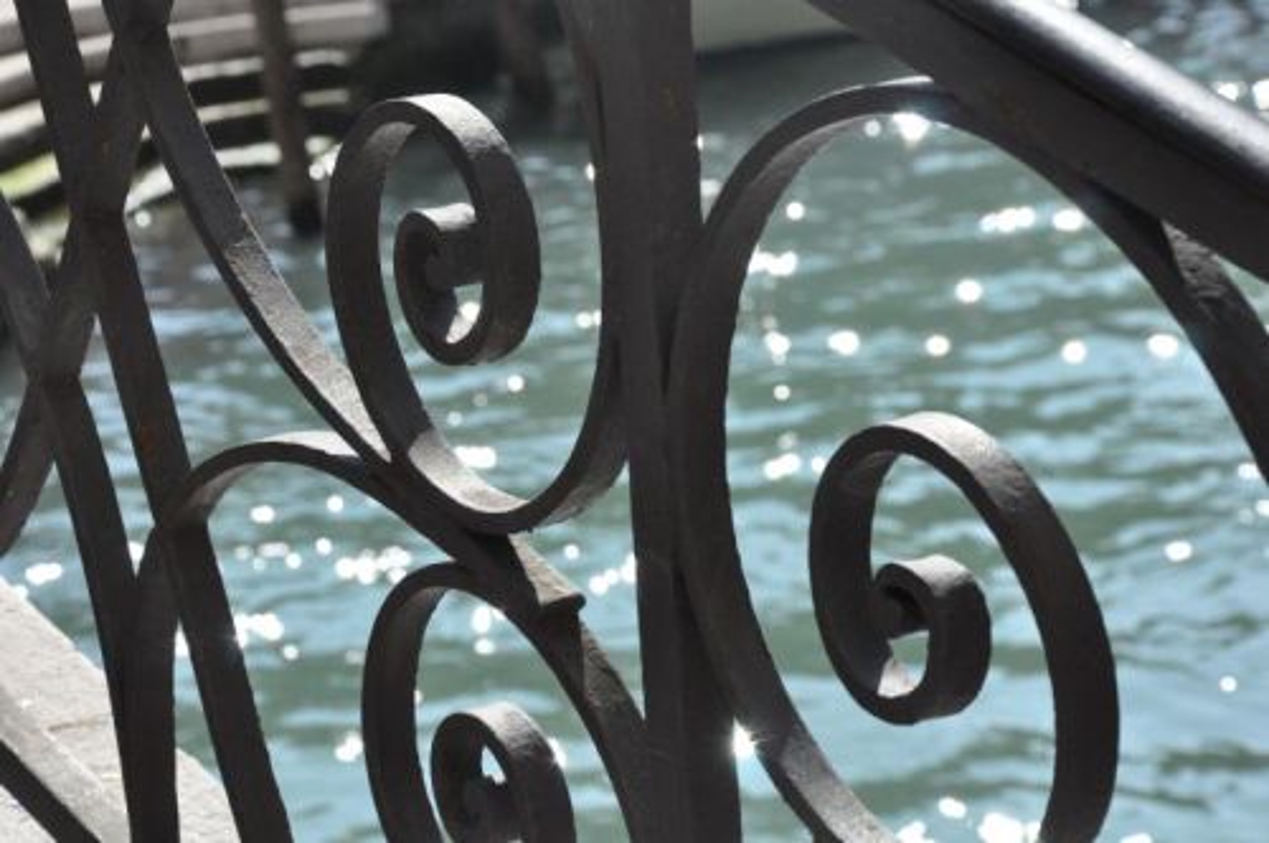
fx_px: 4224
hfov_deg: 17.1
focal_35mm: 120
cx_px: 634
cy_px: 422
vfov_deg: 11.4
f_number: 10
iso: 1600
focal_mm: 80
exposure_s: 1/2500
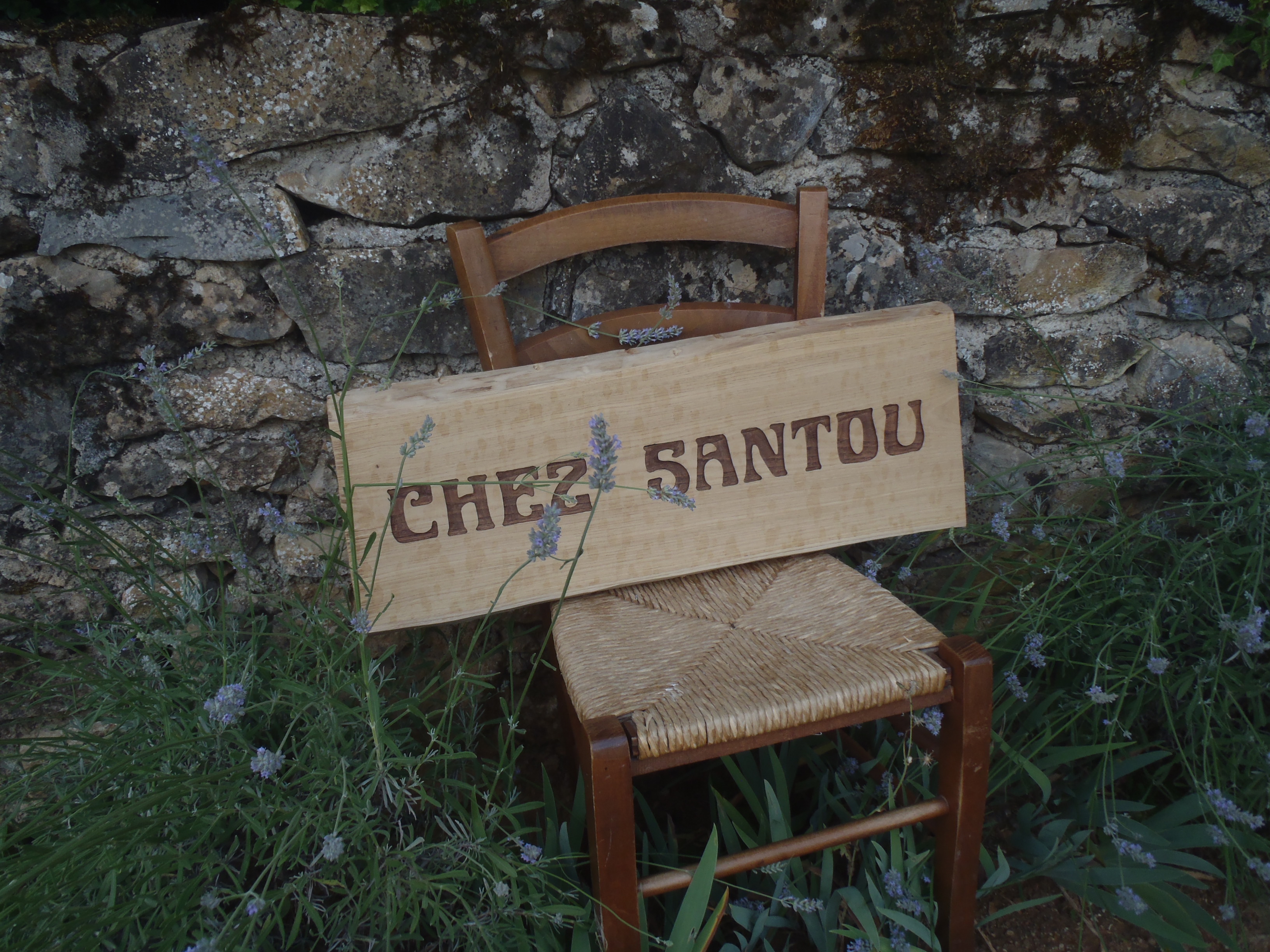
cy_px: 476
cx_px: 635
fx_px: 1027
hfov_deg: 63.4
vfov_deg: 49.7
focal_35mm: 28
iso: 80
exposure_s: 1/125
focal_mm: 5
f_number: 3.9
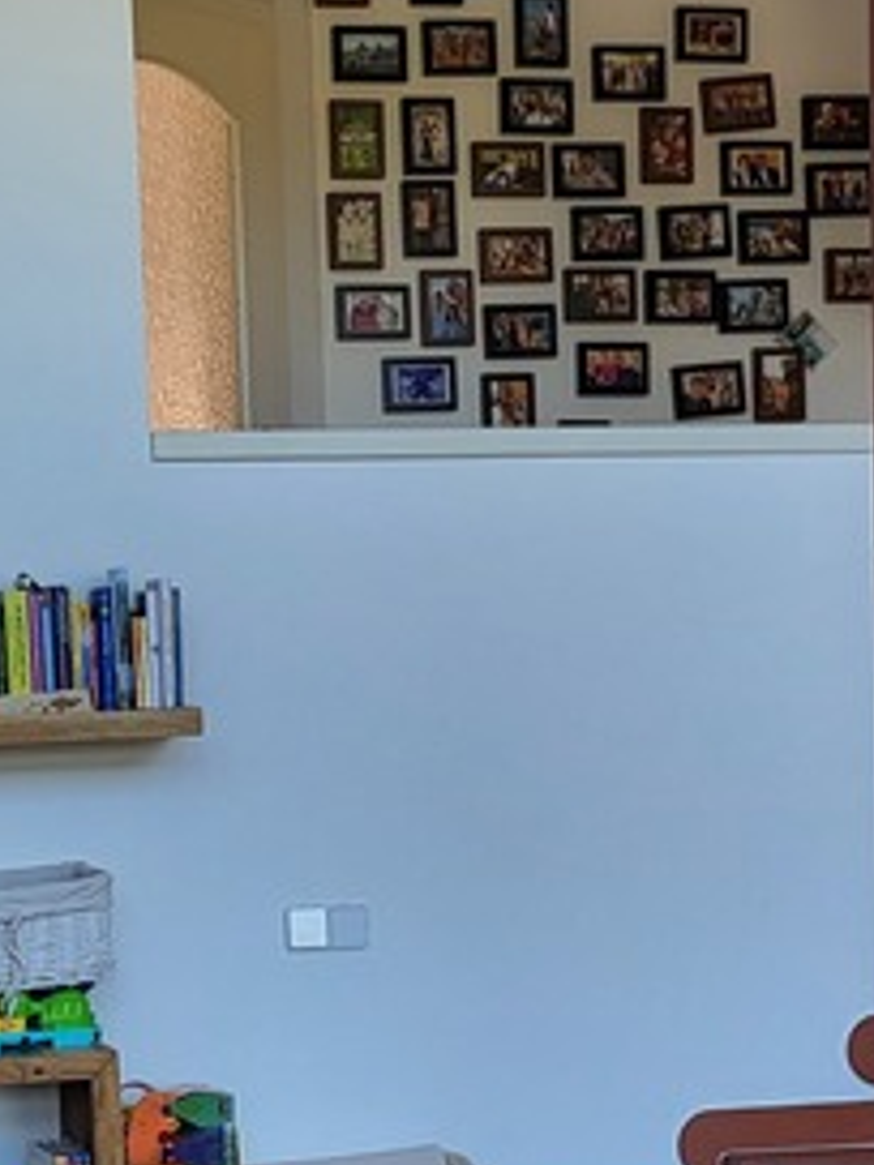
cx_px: 501
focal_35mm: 98
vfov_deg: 19.6
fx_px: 3299
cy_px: 1084
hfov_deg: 15.1
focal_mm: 5.4
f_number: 1.8
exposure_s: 1/100
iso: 64
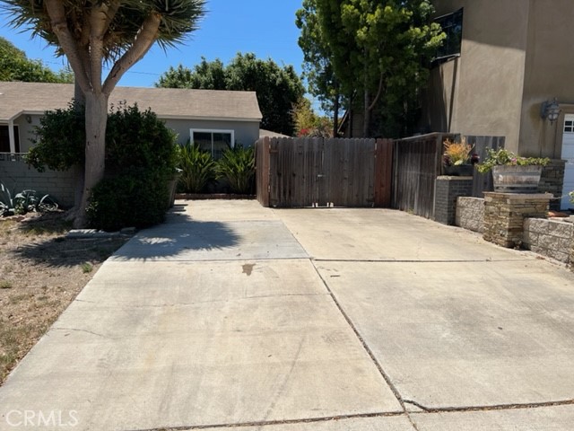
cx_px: 287
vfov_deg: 53.1
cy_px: 216
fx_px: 431
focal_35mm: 26
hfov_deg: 67.3
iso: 50
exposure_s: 1/6211
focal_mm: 5.7
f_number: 1.5
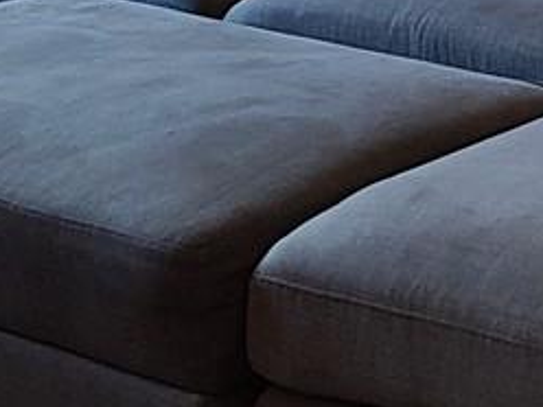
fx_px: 2635
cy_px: -411
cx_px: 830
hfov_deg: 11.3
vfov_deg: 8.4
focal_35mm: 168
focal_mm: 5.4
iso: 80
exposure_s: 1/120
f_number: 1.8
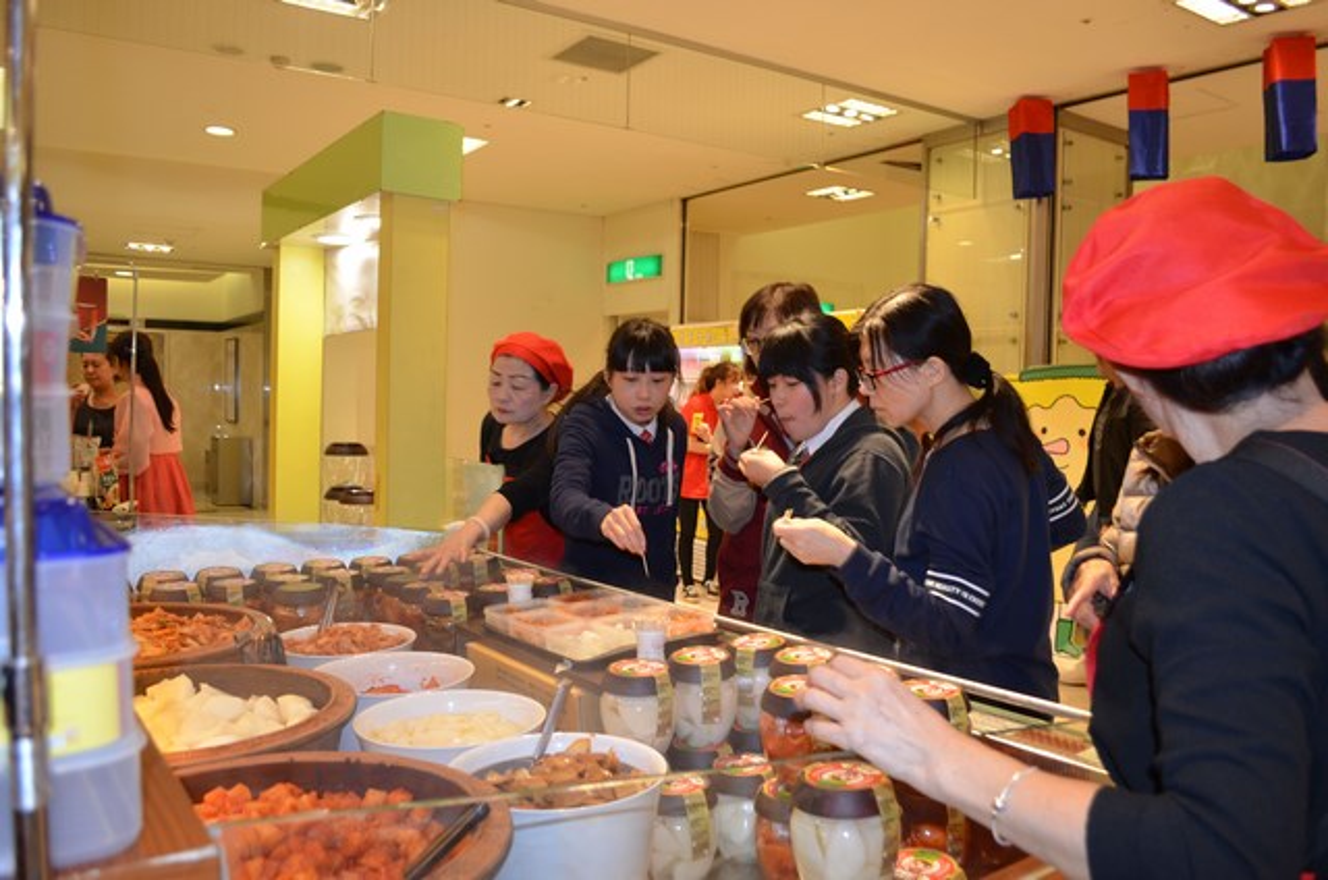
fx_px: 994
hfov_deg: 67.5
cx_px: 664
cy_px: 440
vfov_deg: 47.7
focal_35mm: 27
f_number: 3.5
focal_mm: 18
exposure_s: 1/80
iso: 400
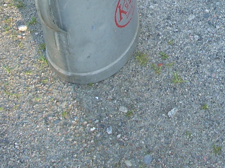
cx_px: 189
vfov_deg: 14.8
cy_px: -23
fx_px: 630
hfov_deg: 20.0
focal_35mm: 97
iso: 64
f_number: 2.8
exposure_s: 1/48.3
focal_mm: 6.2
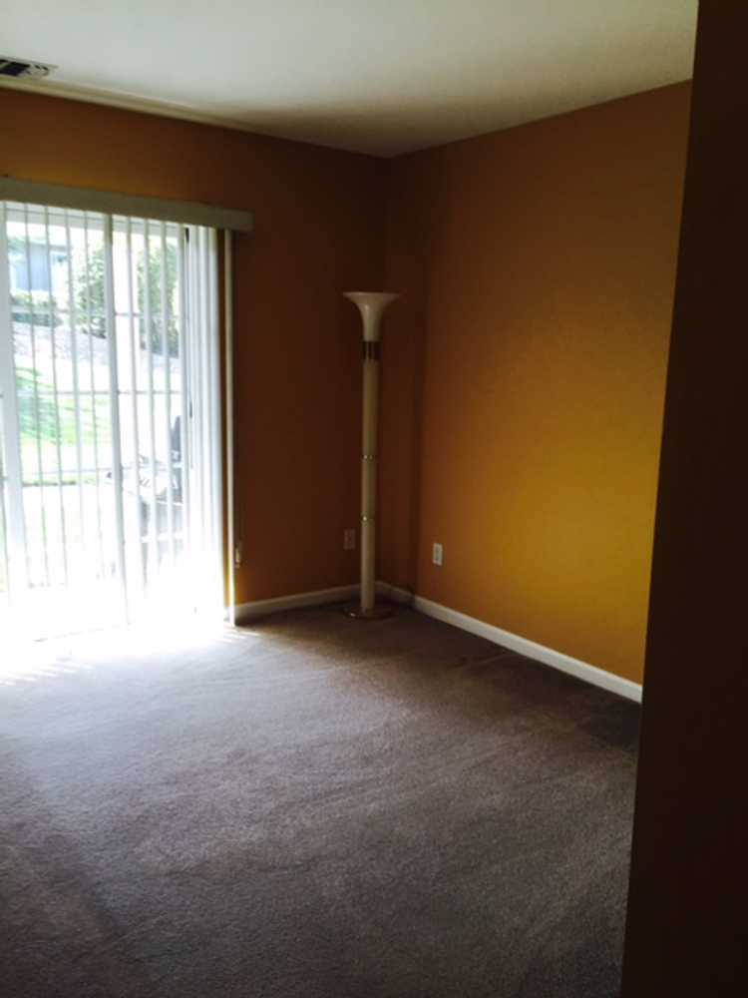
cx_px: 374
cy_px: 499
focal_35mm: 29
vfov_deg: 61.7
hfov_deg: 48.2
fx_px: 836
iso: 40
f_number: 2.2
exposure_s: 1/120
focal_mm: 4.15
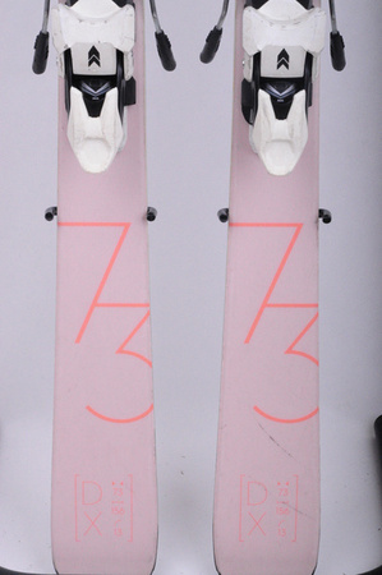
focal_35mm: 112
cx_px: 191
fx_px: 1795
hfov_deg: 12.2
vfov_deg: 18.2
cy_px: 288
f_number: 20
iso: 3200
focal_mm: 75
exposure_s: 1/200
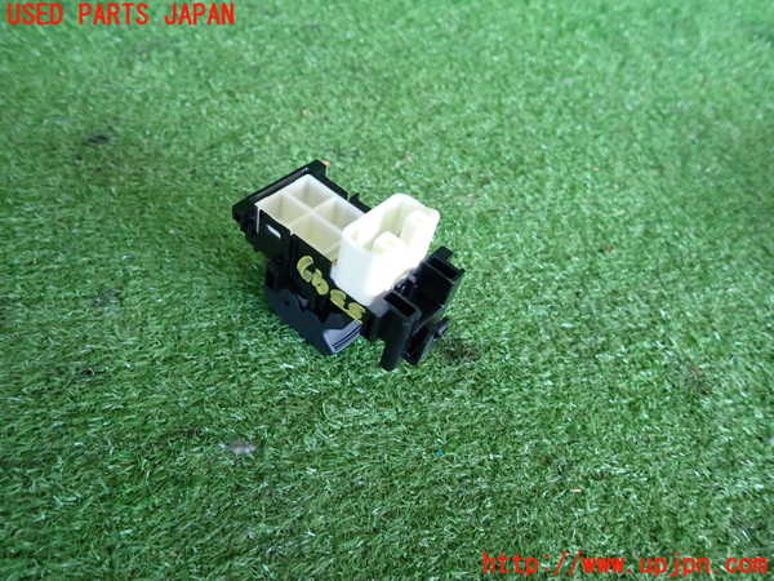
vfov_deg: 54.9
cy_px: 290
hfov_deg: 69.4
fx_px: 559
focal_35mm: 25
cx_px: 387
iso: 200
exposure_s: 1/60
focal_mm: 4.5
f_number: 2
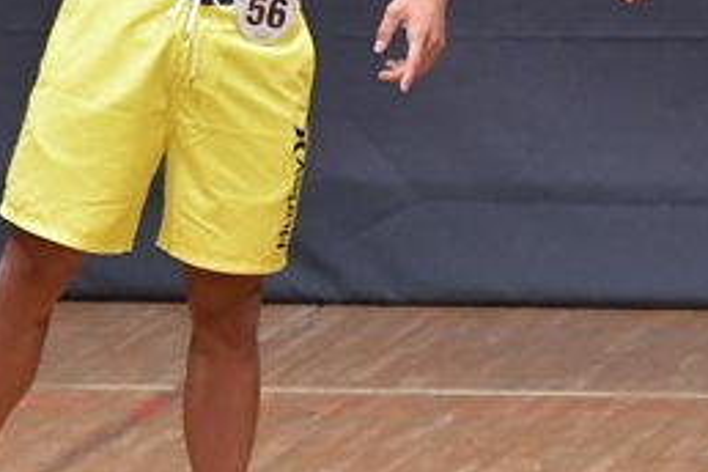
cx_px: 311
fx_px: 15948
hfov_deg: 2.5
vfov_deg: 1.7
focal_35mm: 811
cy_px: 88
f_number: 5.6
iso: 6400
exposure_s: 1/400
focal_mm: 180
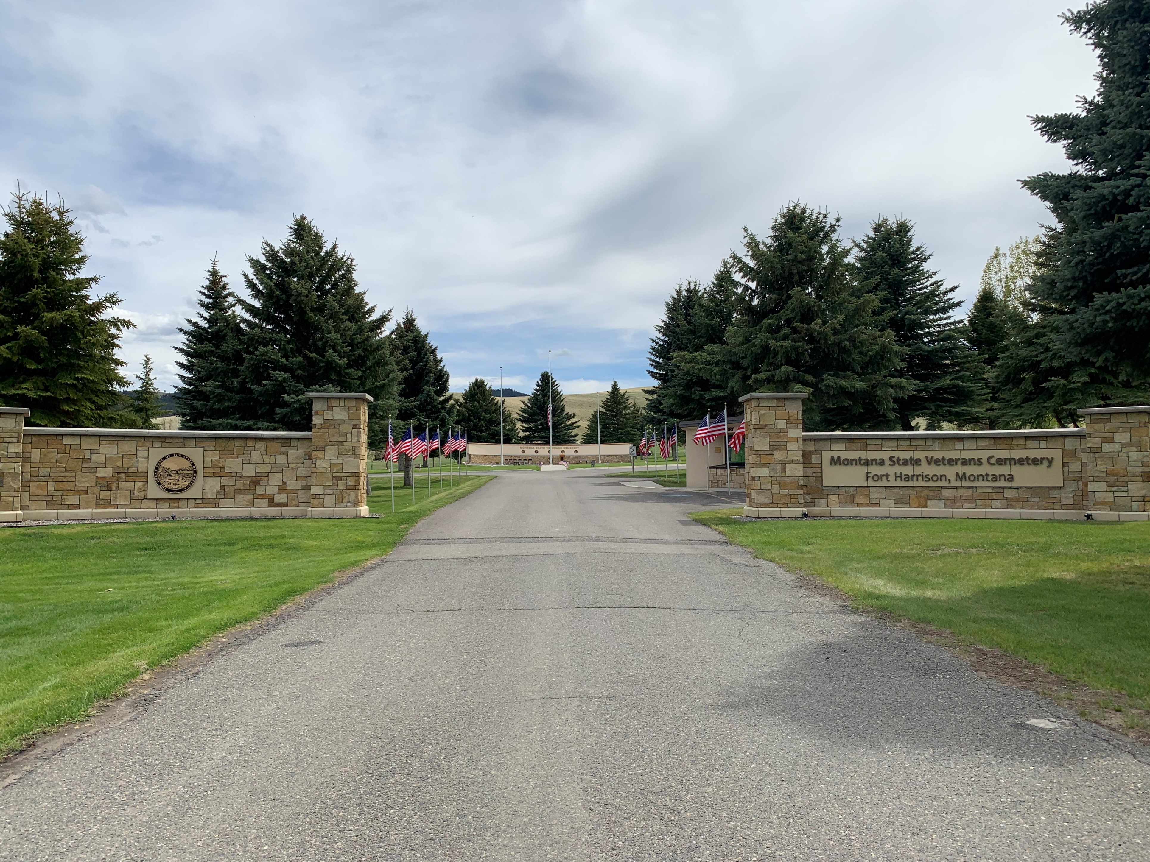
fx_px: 864
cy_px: 431
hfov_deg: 67.3
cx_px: 575
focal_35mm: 26
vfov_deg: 53.1
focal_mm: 4.25
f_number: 1.8
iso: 25
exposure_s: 1/3937
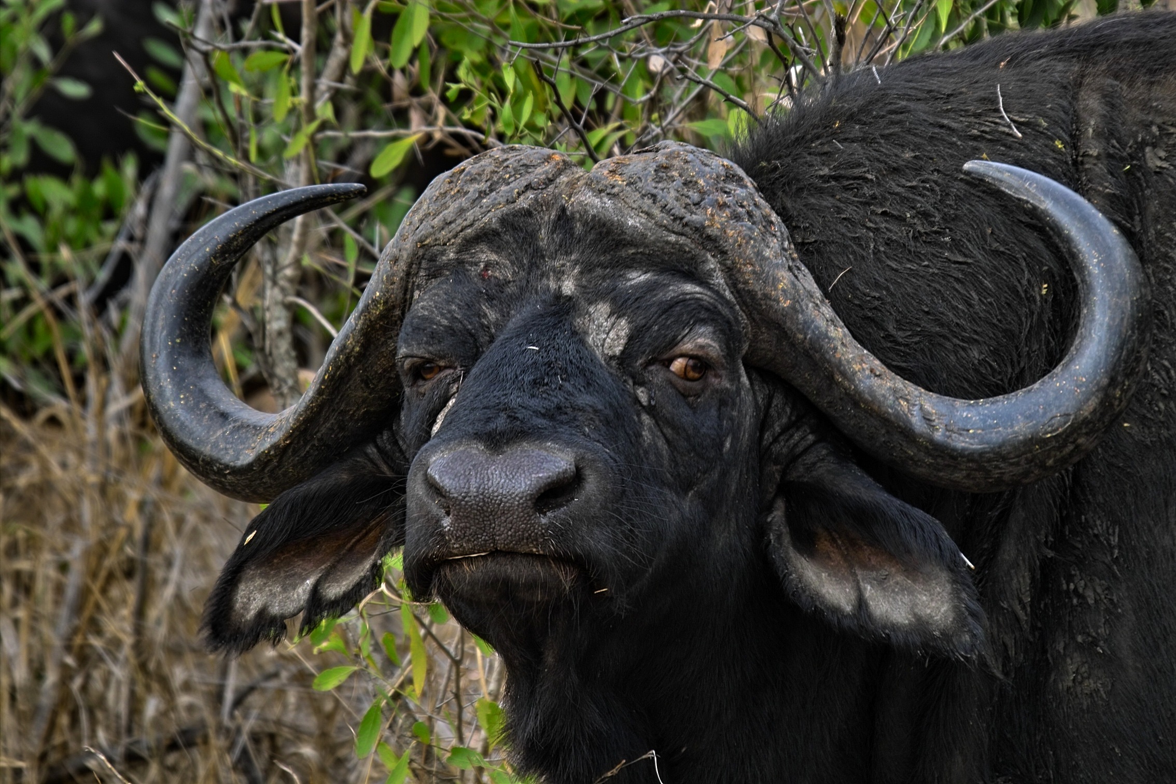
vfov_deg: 3.0
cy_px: 392
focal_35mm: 452
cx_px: 588
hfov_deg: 4.6
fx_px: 14764
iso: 100
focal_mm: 266
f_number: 5.6
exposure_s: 1/50
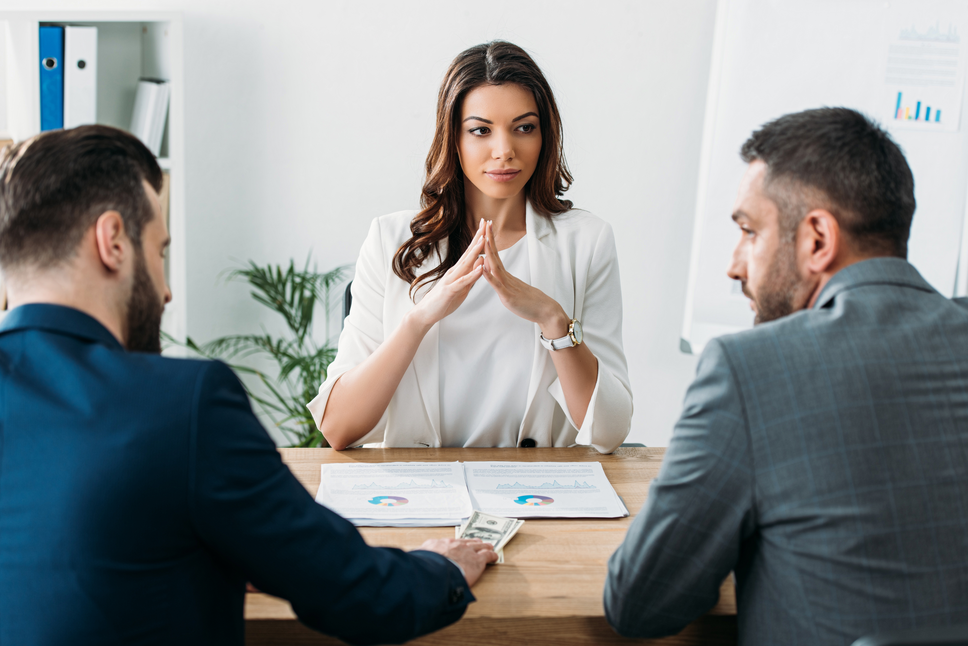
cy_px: 323
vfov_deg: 19.5
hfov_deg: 28.8
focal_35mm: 70
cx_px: 484
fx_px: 1883
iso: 125
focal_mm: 70
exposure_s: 1/200
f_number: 3.5
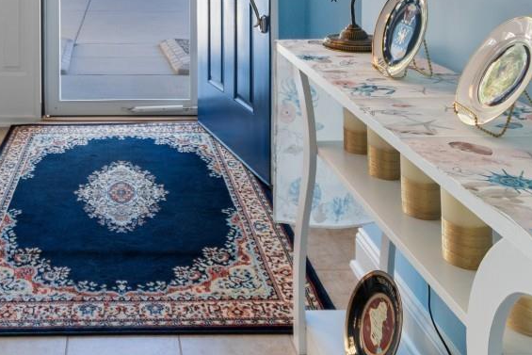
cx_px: 117
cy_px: -85
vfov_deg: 27.1
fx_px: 636
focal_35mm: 43
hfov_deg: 43.6
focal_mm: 10
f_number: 4.5
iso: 100
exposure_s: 1/13
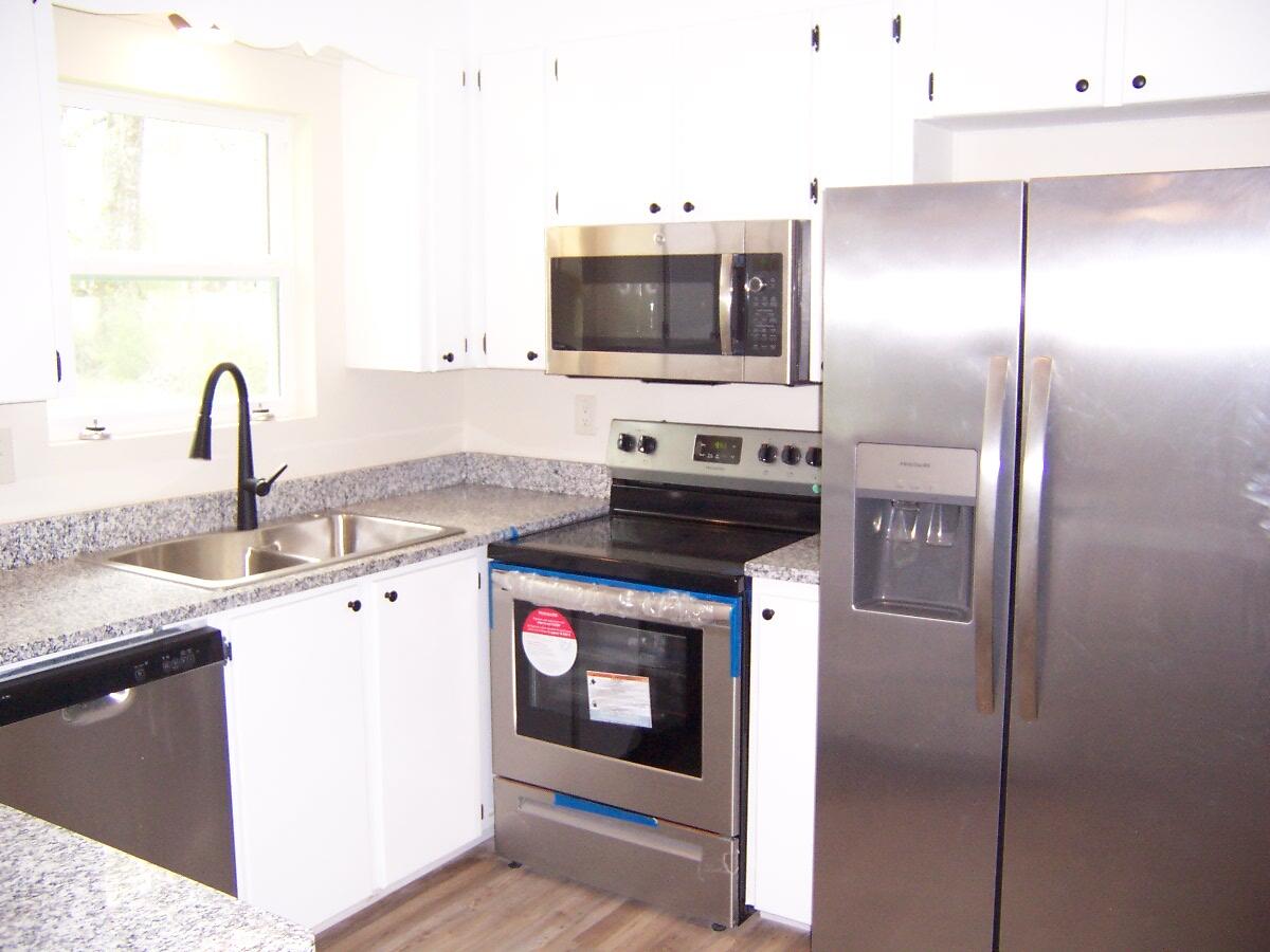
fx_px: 1211
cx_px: 635
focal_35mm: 33
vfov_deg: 42.9
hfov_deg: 55.4
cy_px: 476
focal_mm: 5.5
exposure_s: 1/60
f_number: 2.4
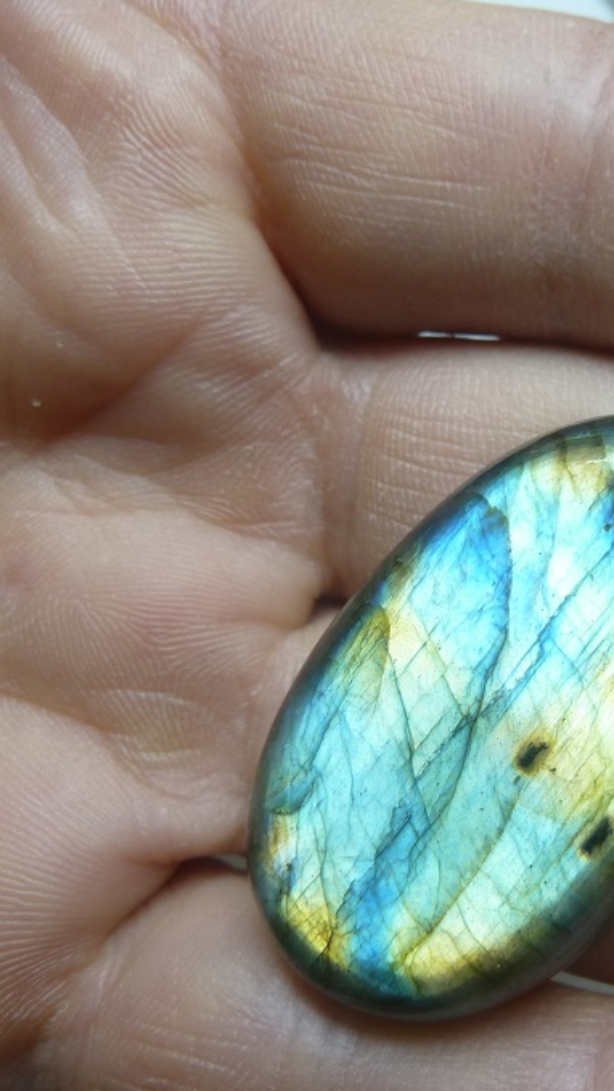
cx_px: 579
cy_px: 551
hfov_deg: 30.3
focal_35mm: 37
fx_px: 1071
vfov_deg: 54.0
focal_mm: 4.1
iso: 80
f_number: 4
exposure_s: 1/160
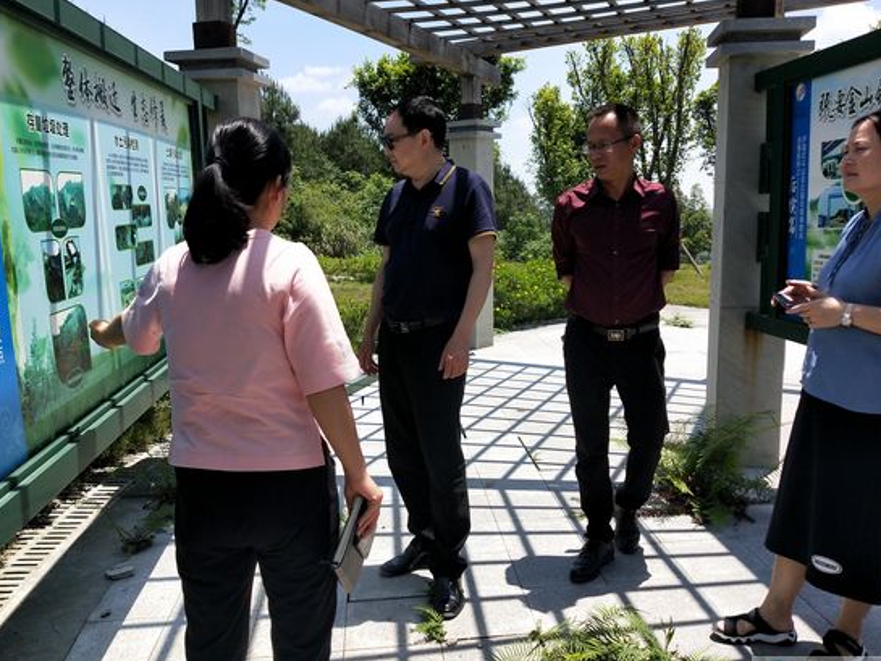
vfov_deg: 51.4
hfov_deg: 65.3
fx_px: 687
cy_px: 335
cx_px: 435
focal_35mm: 27
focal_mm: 3.99
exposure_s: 1/1616
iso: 39
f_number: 1.7
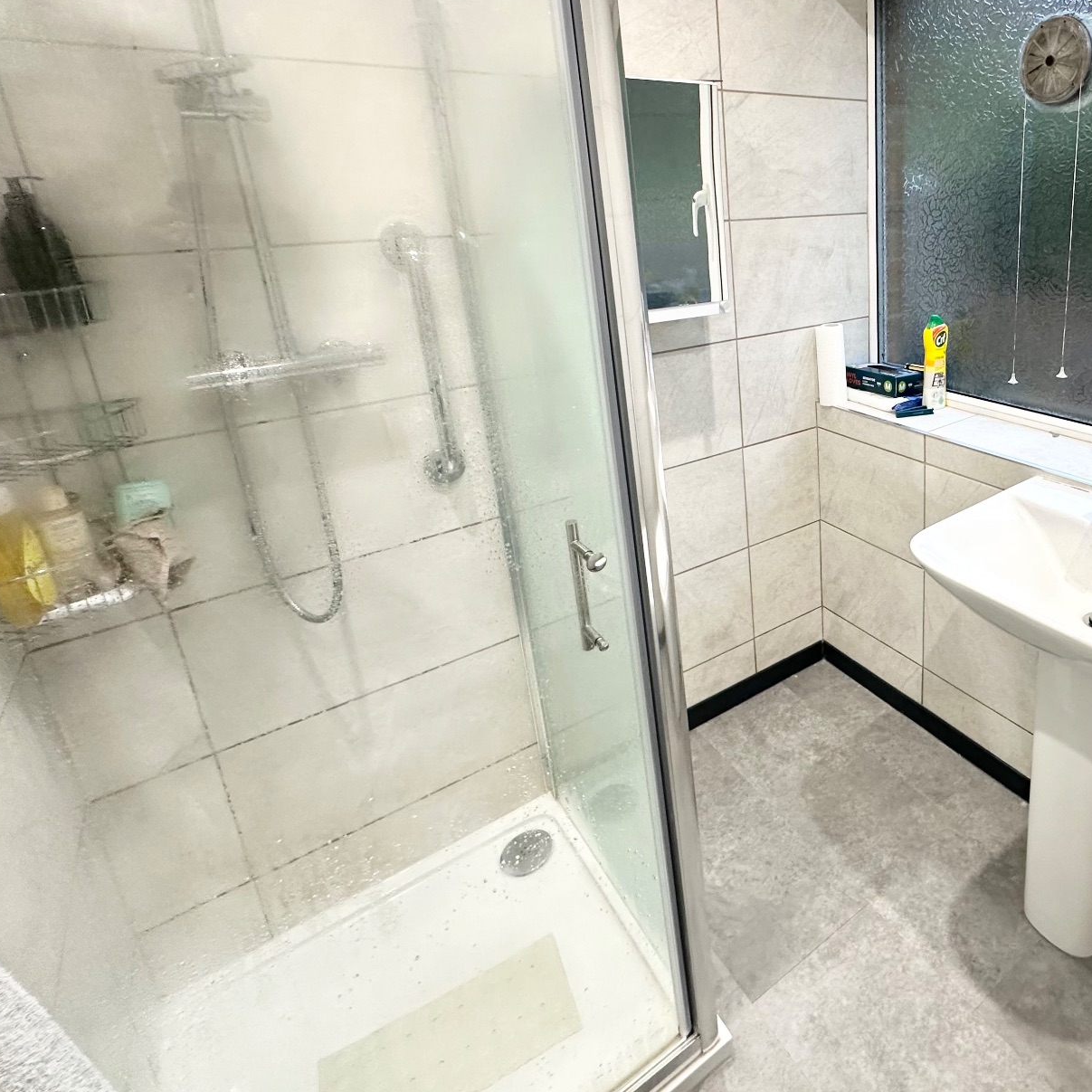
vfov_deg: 71.0
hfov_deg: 67.3
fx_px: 749
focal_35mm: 21
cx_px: 828
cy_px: 413
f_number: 2.2
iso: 200
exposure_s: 1/100
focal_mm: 2.22
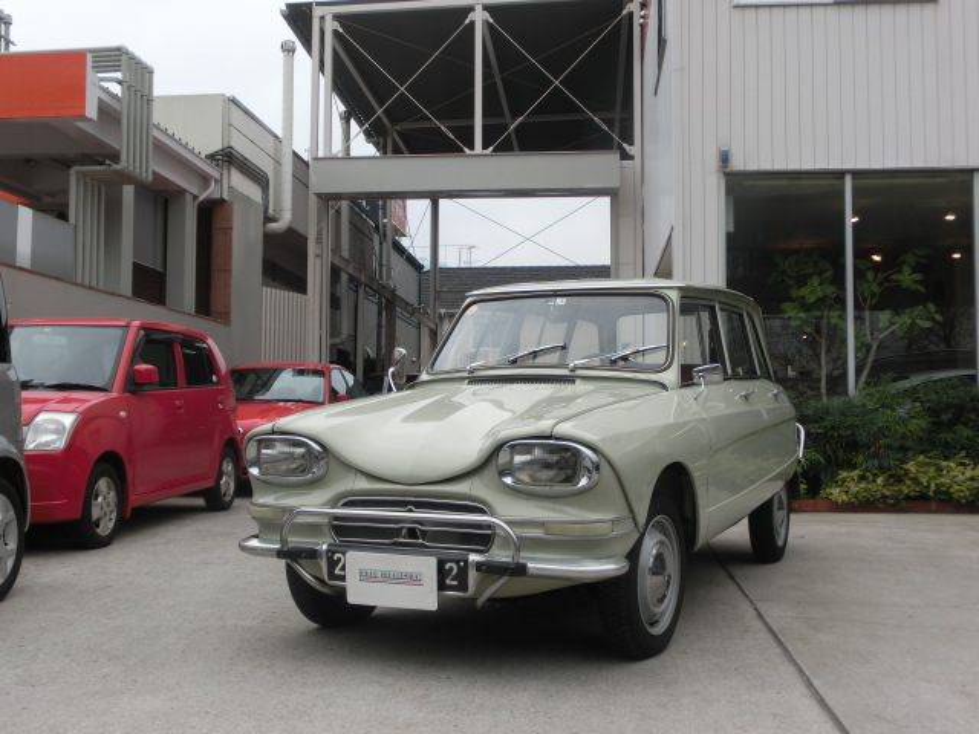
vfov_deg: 37.7
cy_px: 367
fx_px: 1075
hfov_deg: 49.0
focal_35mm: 38
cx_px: 490
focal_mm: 6.67
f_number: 3.9
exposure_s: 1/320
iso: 80
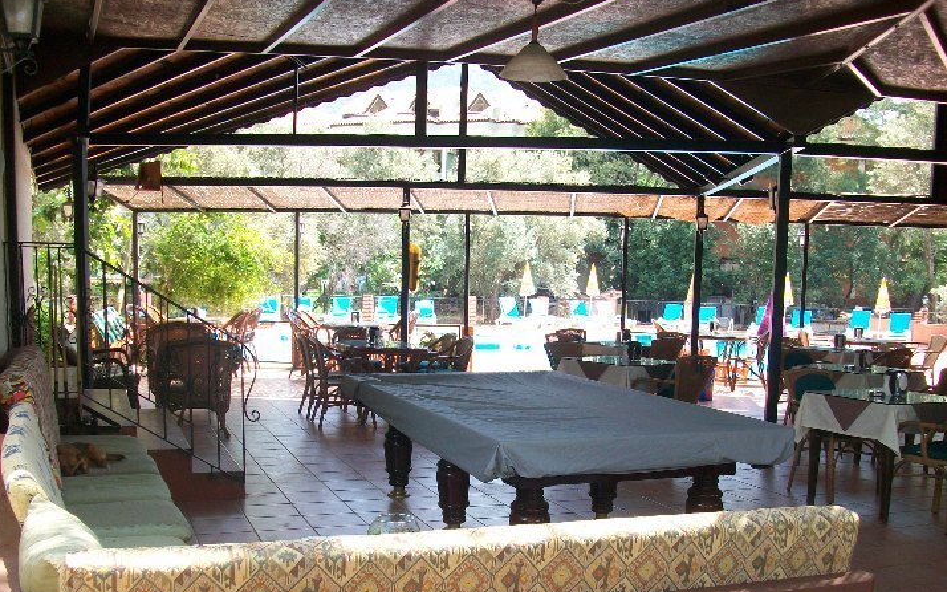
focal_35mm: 38
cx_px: 480
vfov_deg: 33.3
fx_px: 981
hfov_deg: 51.5
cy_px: 390
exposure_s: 1/160
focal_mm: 5.7
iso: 64
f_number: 2.8
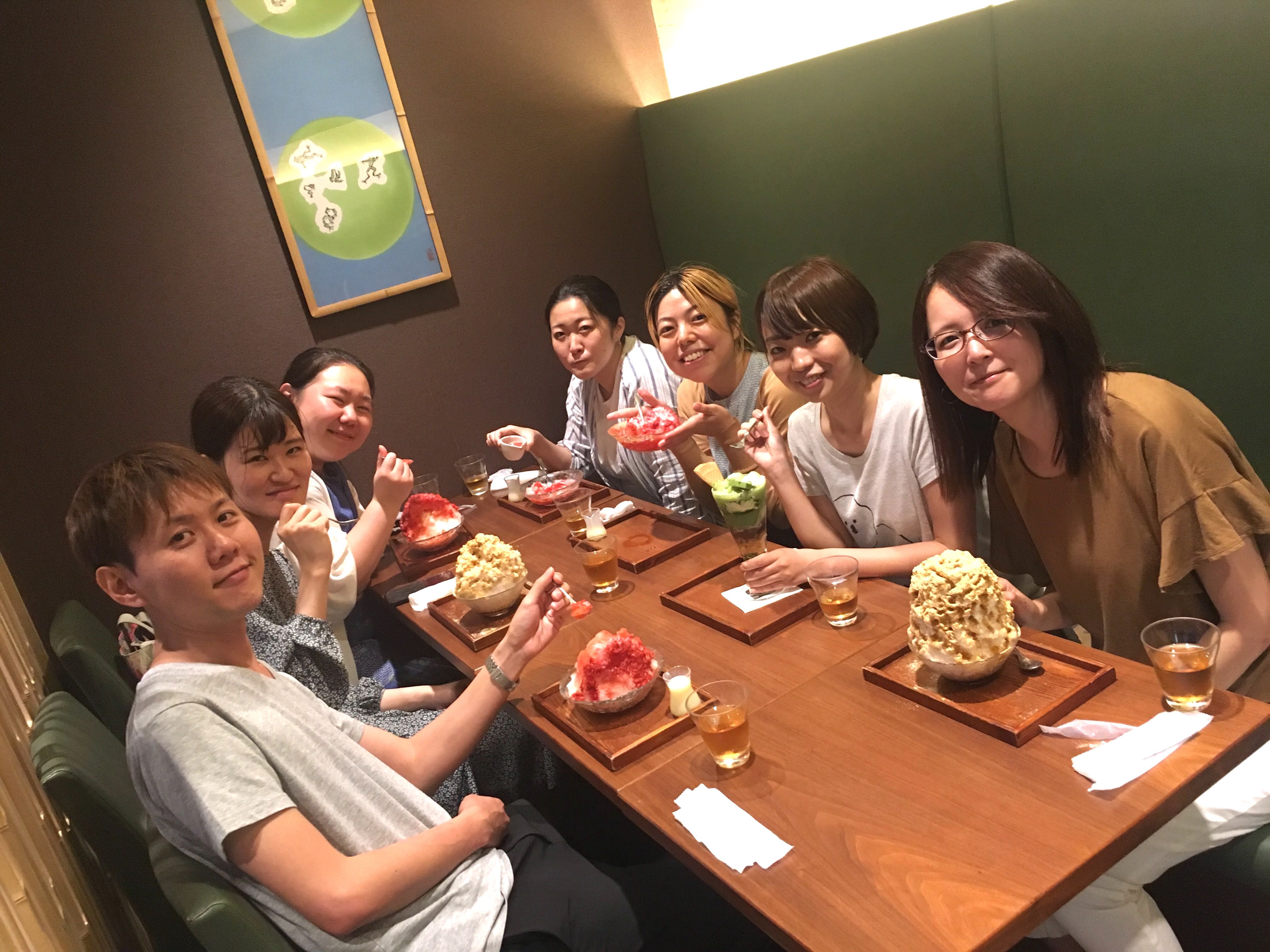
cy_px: 476
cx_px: 635
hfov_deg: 61.7
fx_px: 1064
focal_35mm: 29
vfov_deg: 48.2
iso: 200
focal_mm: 4.15
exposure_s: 1/20
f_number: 2.2
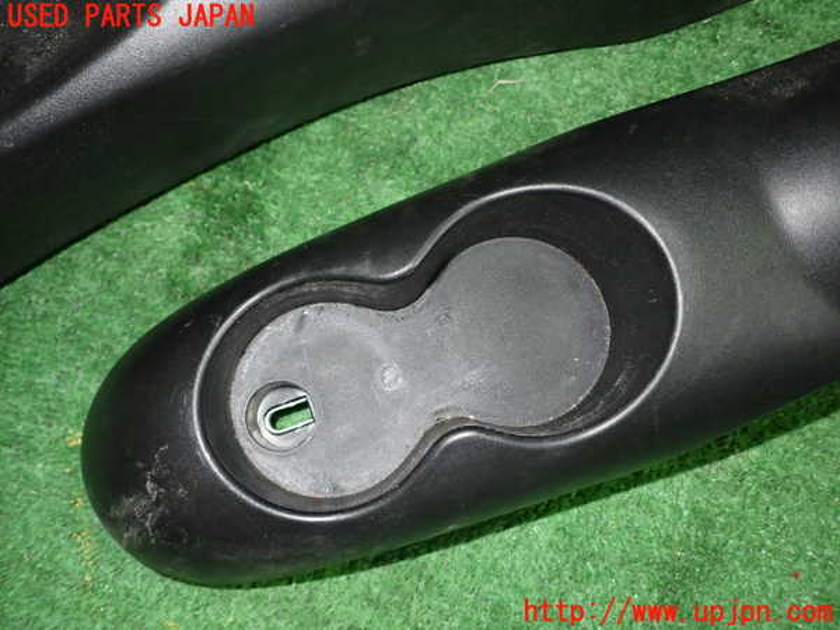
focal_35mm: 30
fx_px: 728
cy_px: 315
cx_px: 420
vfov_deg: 46.8
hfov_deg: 60.0
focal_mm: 5.4
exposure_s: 1/30
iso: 400
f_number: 6.3
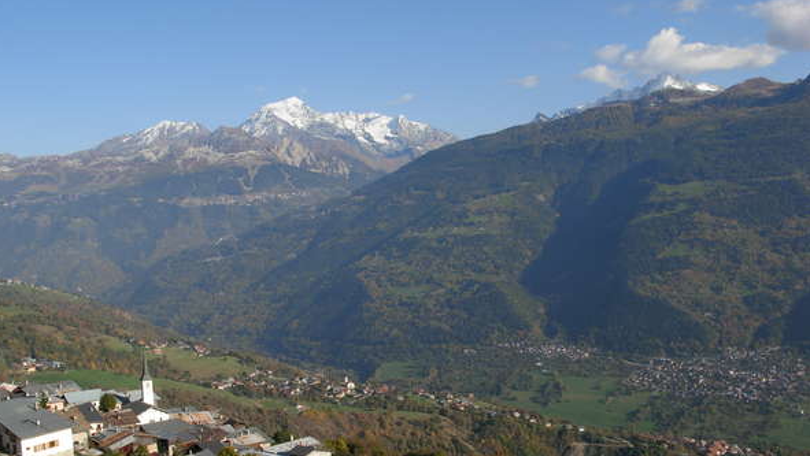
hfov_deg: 48.3
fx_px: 902
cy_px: 283
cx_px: 403
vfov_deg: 28.3
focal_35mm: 42
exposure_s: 1/512
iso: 79
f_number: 4.9
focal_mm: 6.3
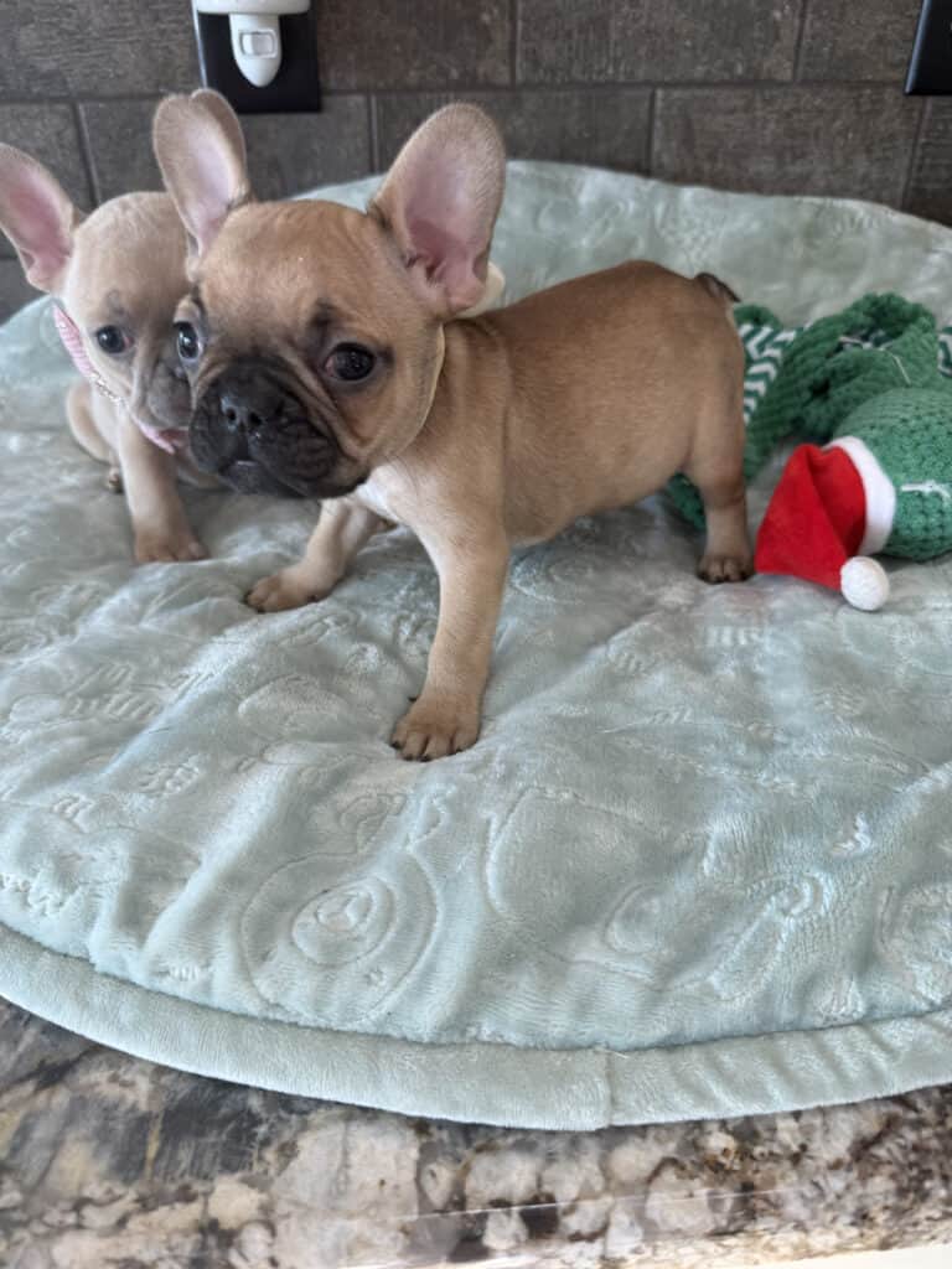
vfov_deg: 71.6
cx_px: 476
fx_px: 880
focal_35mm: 24
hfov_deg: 56.8
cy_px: 634
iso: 80
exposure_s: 1/120
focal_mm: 6.76
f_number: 1.78
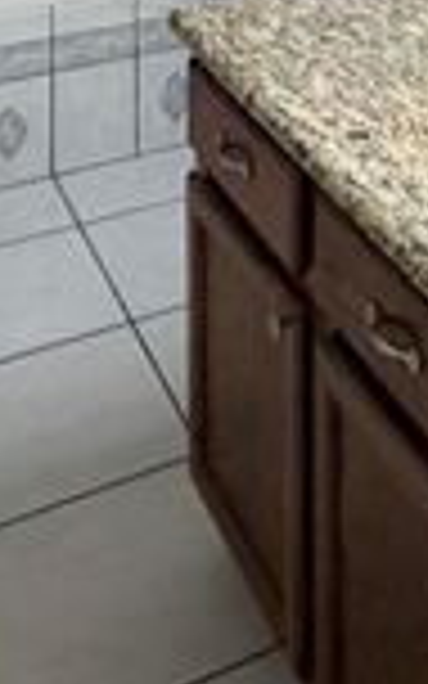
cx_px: 462
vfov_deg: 22.4
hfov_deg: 18.2
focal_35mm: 69
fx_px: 1288
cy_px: -428
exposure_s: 1/120
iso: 160
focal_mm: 2.22
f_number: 2.2
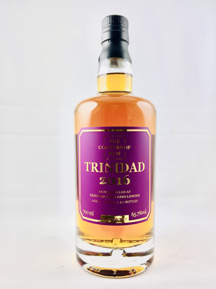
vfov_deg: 69.4
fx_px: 208
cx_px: 108
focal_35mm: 25
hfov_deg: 54.9
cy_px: 144
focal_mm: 5.1
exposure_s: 1/108
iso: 32
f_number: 1.6
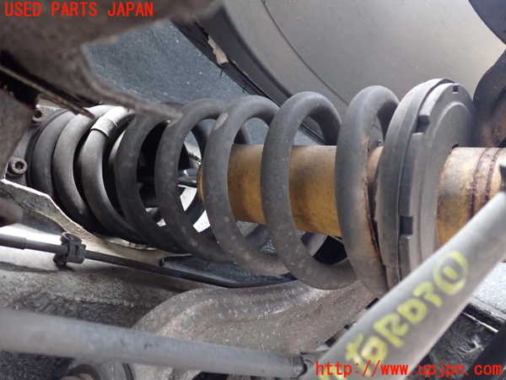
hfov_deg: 60.0
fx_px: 439
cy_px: 190
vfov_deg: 46.8
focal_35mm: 30
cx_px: 253
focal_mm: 5.4
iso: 800
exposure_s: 1/20
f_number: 2.3
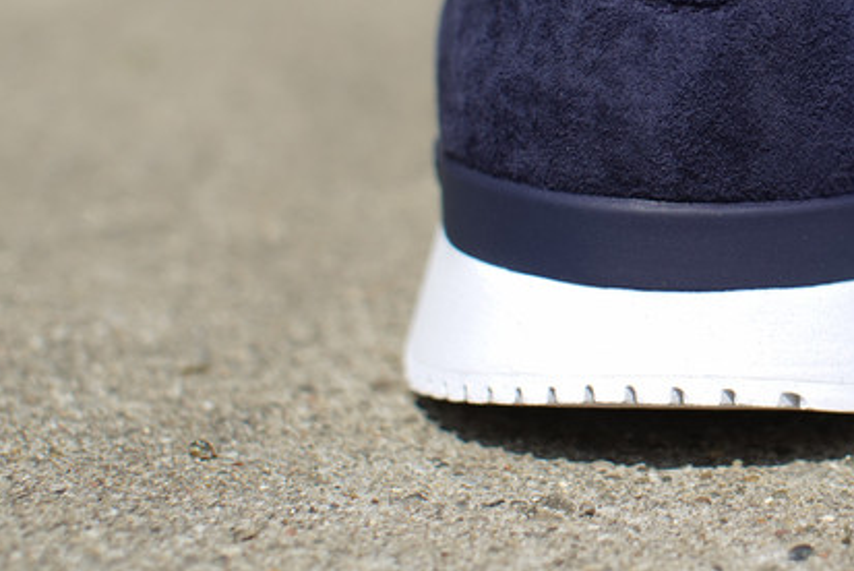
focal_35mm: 124
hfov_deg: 16.0
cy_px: -43
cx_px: 959
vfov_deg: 10.9
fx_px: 2944
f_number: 3.5
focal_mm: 50
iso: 64
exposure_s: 1/1250
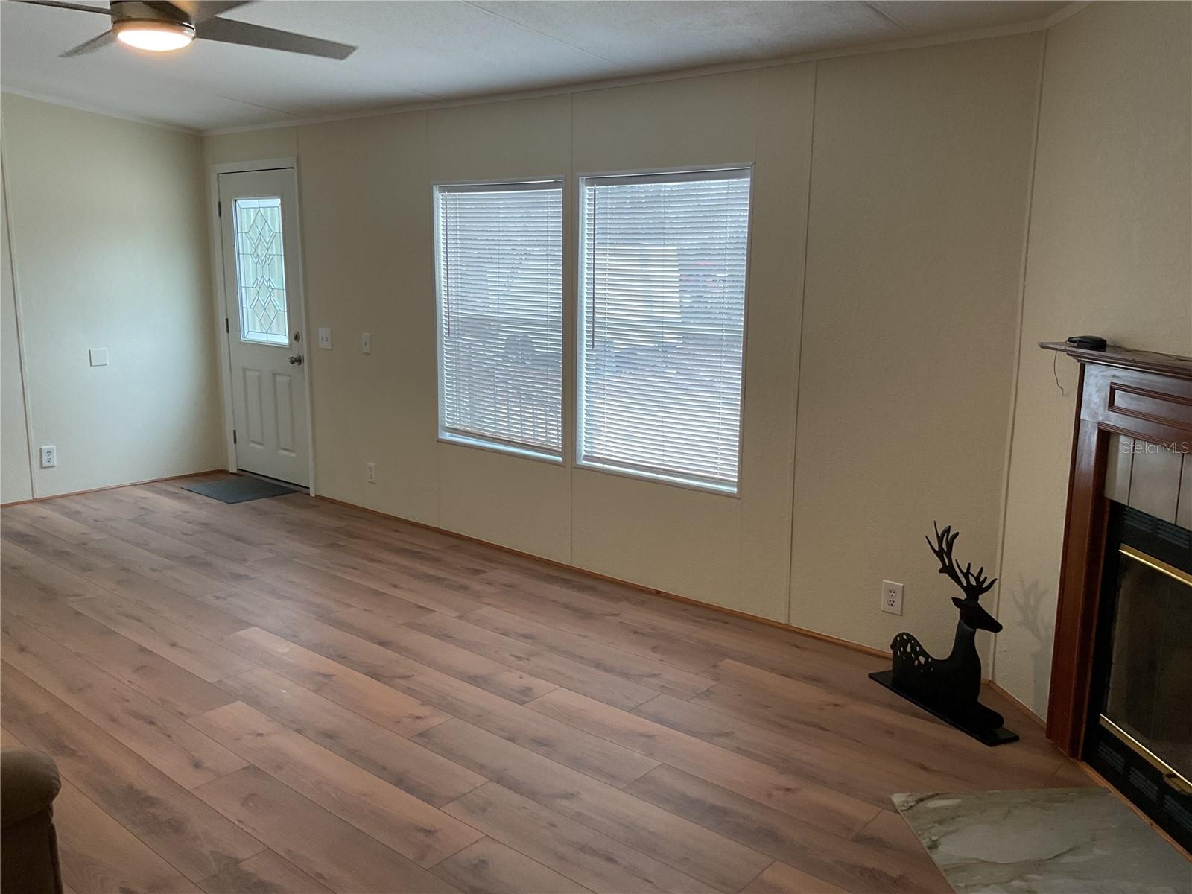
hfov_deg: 61.7
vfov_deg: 48.2
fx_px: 999
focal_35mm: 29
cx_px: 596
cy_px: 447
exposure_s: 1/60
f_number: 1.8
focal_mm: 3
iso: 50
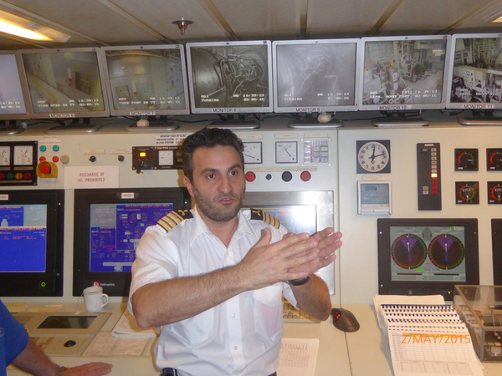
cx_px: 251
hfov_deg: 51.4
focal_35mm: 36
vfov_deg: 39.7
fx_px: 522
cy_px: 188
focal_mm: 6.3
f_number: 3.7
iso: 500
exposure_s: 1/60
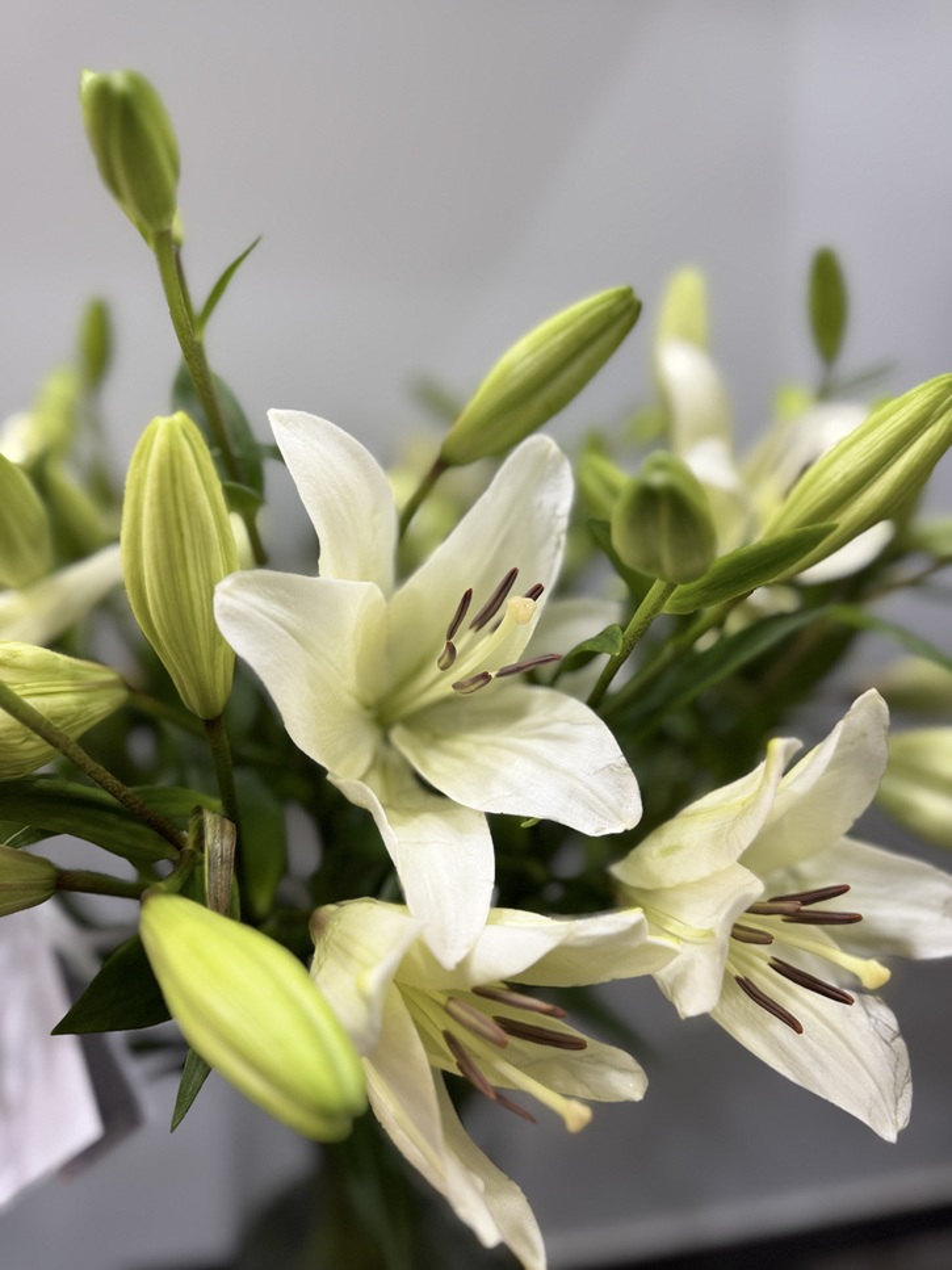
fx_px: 880
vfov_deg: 71.6
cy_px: 635
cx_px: 476
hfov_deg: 56.8
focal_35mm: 24
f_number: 1.78
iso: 125
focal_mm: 6.76
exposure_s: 1/50
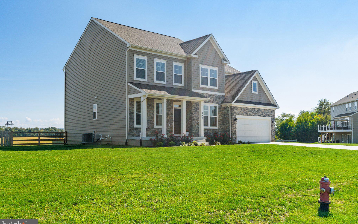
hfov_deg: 56.7
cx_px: 180
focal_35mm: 34
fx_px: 332
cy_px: 111
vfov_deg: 37.3
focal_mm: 33
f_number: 8
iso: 640
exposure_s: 1/1250
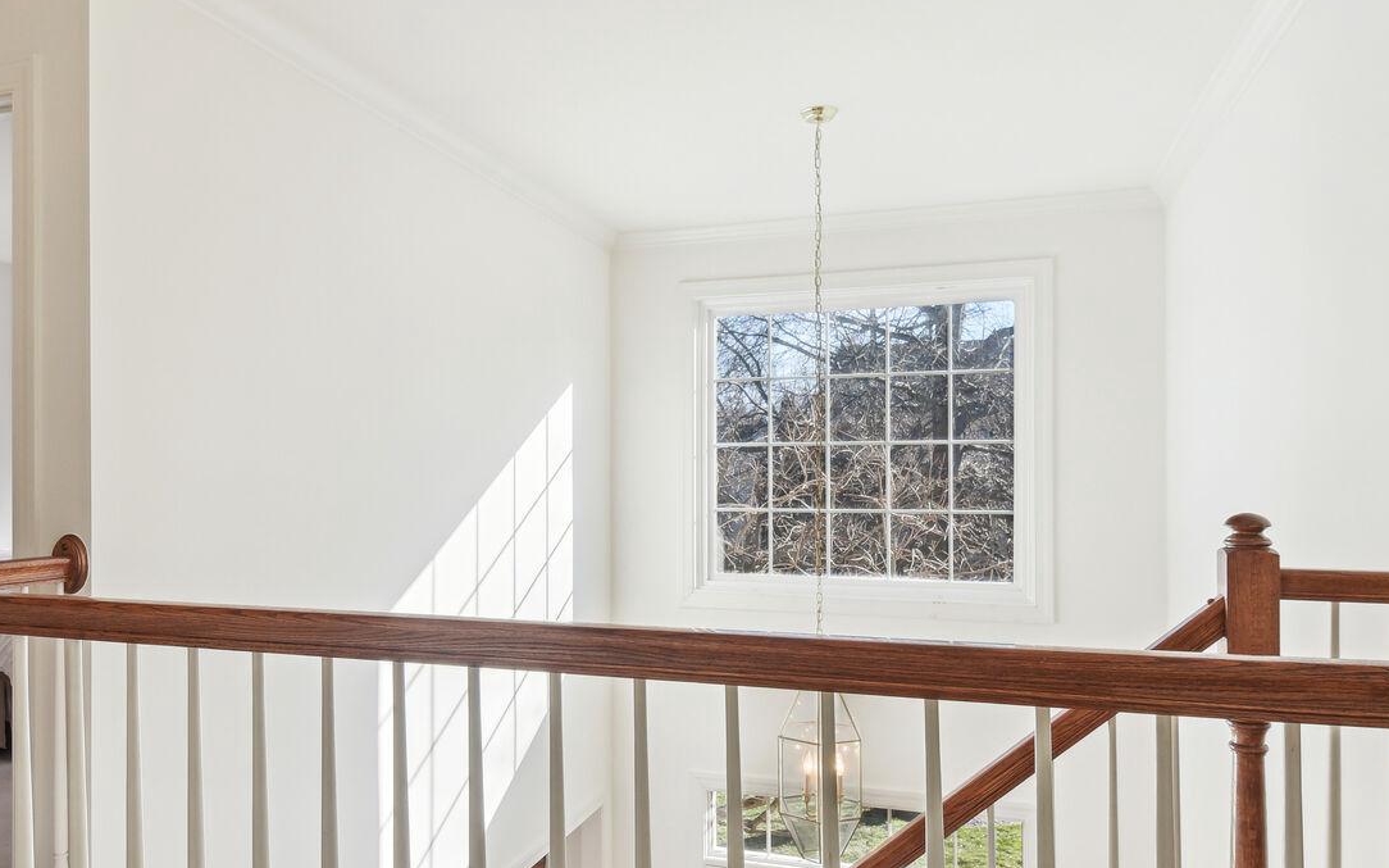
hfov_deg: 70.1
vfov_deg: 47.4
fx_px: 984
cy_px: 501
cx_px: 604
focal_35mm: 26
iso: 400
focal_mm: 16
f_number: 8
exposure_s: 1/50
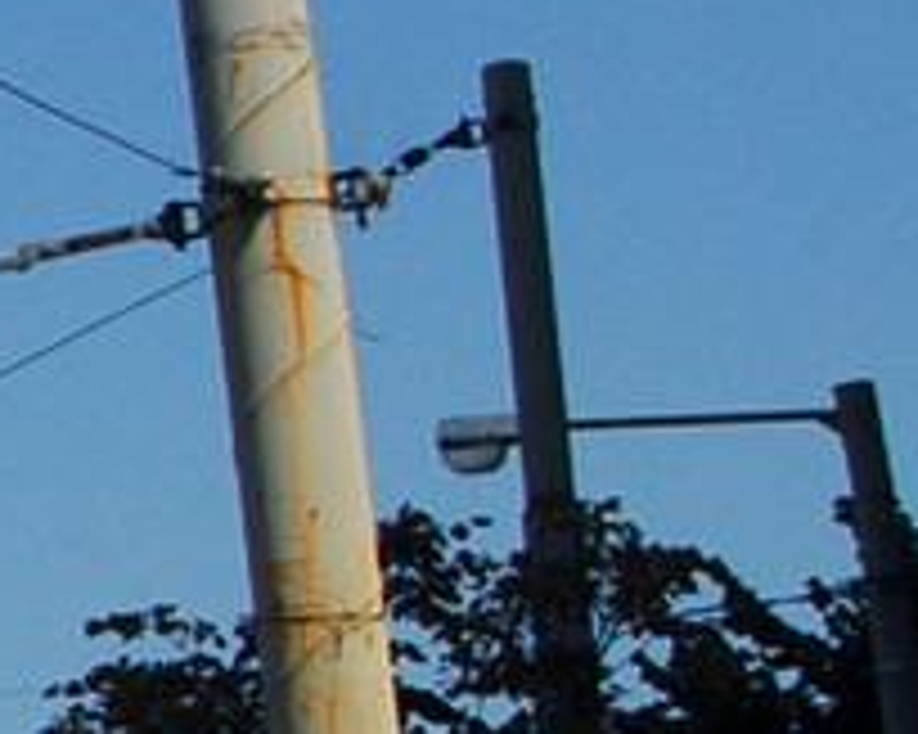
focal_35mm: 221
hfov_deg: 7.0
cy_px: 579
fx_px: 6002
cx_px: -2574
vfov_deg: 7.0
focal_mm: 20
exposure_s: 1/400
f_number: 10
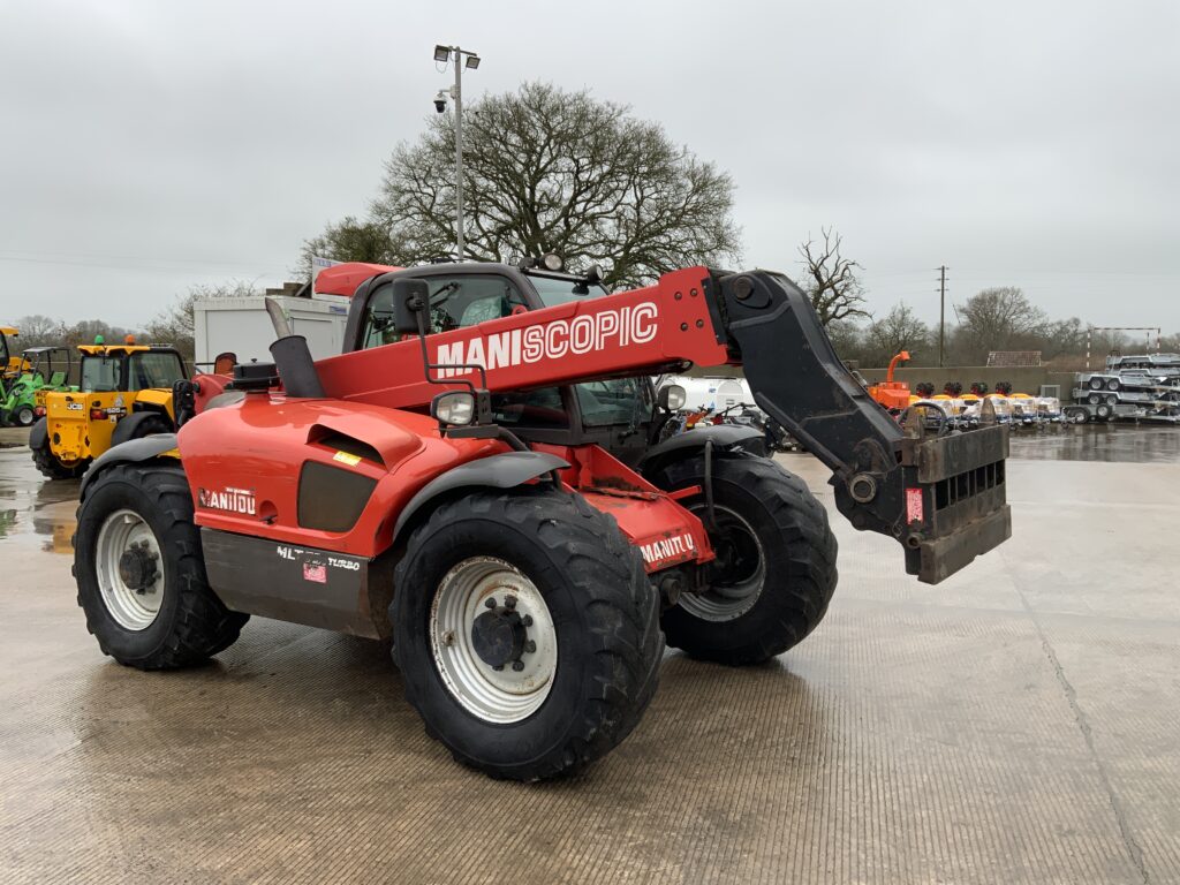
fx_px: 989
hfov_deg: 61.7
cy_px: 442
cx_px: 590
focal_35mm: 29
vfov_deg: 48.2
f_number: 1.8
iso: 16
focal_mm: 3
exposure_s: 1/256
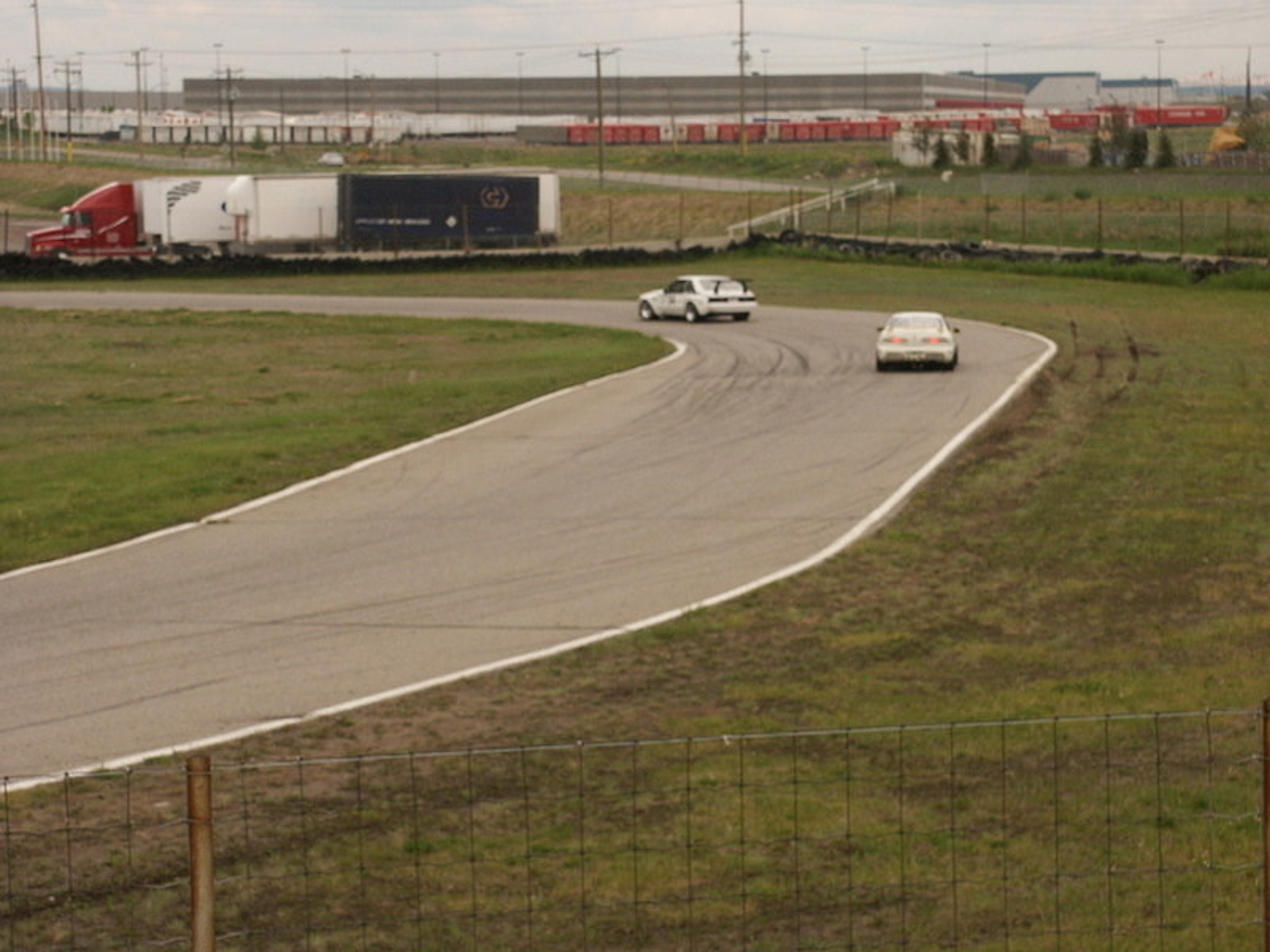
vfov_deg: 12.6
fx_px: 4329
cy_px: 476
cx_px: 635
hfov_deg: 16.7
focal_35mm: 118
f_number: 6.7
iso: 100
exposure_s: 1/500
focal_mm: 29.23
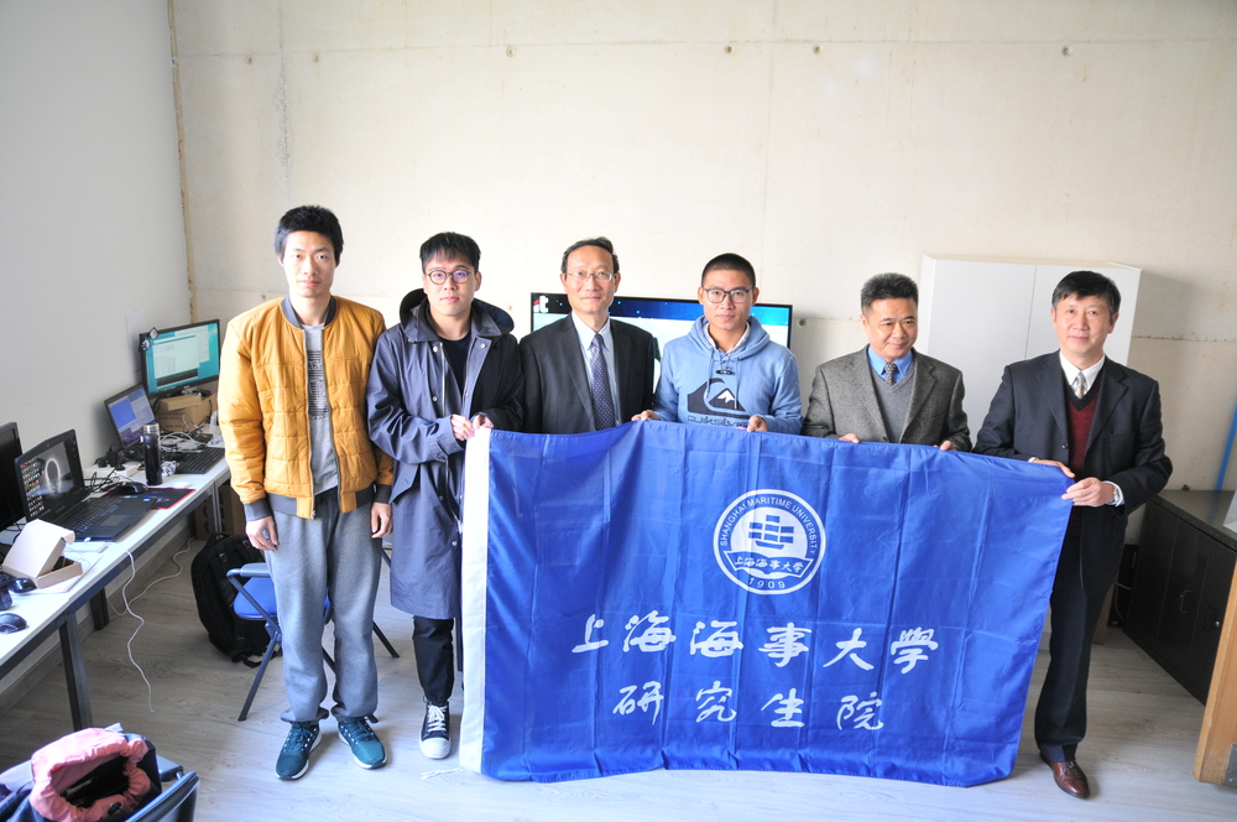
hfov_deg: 70.5
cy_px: 411
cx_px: 618
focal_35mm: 26
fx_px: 875
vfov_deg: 50.3
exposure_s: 1/60
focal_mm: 17
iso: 640
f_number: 2.8
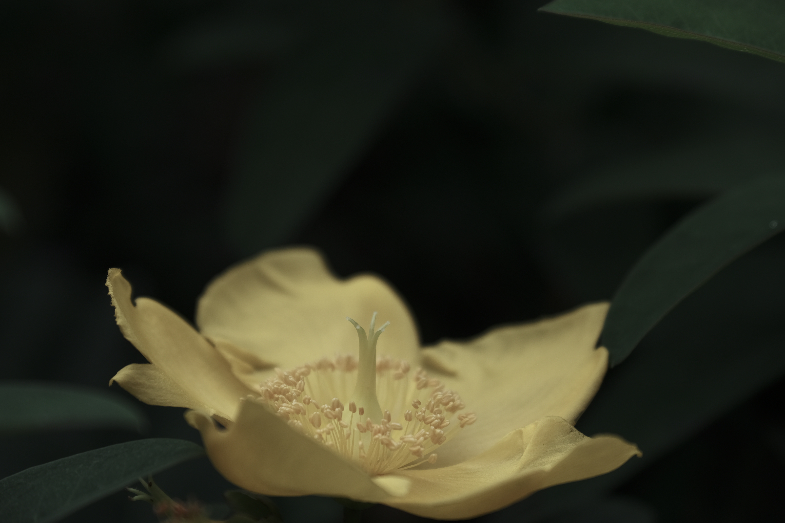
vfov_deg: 7.5
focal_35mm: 184
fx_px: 4012
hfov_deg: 11.2
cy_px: 262
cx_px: 392
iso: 80
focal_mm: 122.6
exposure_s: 1/140
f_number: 5.6
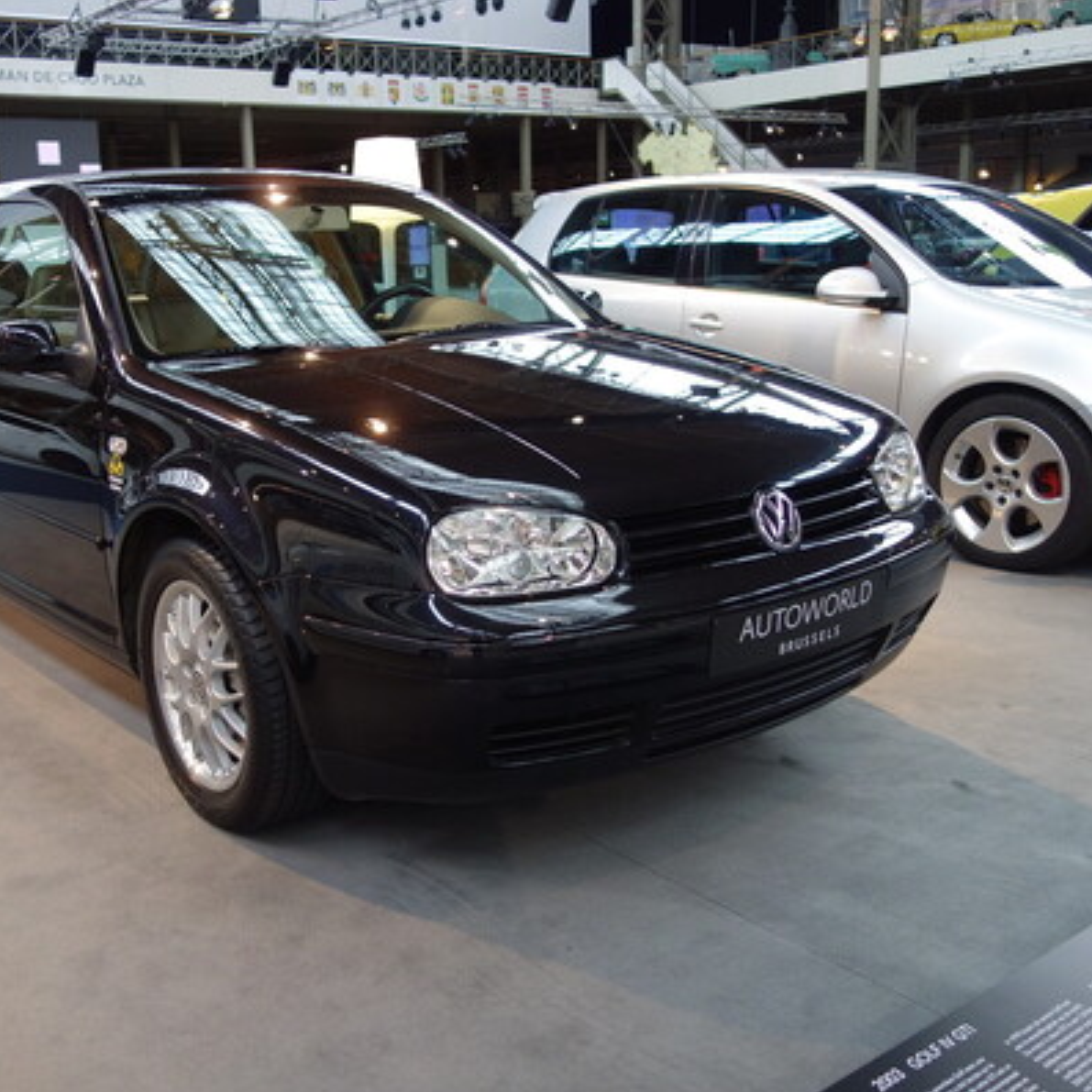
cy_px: 547
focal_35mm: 36
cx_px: 421
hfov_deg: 45.7
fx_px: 1285
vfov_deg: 46.0
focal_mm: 10.4
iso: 125
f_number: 1.8
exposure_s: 1/60
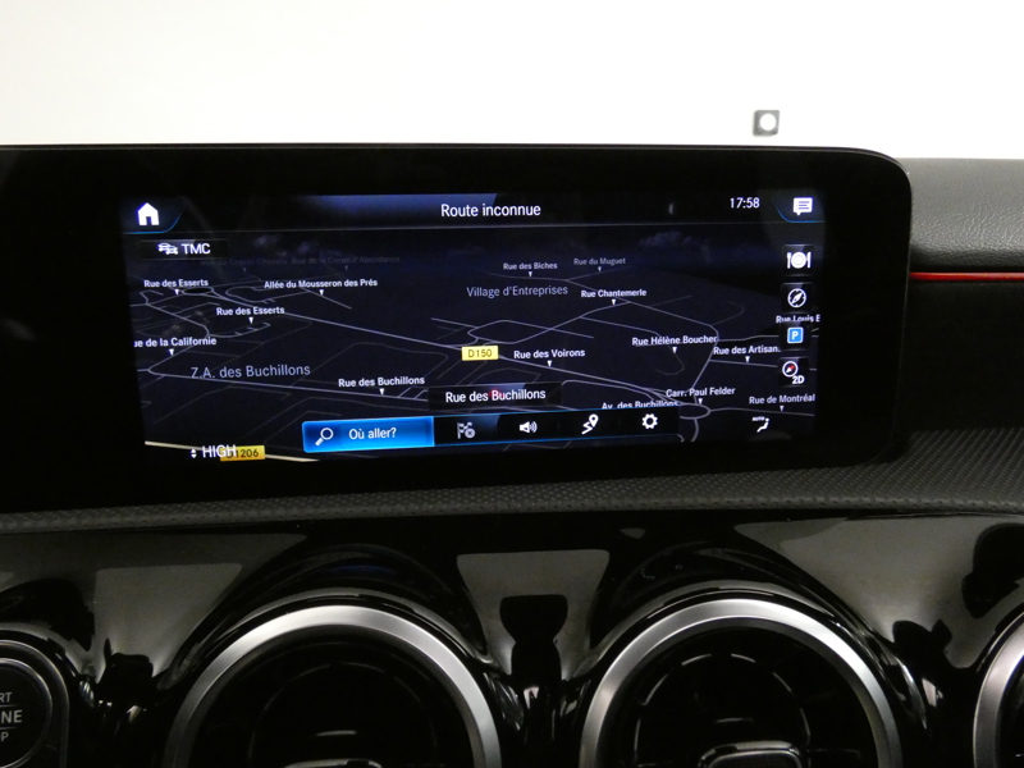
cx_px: 512
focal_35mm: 24
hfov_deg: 71.6
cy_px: 384
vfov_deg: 56.8
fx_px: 710
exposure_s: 1/25
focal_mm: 4.3
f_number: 3
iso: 1600
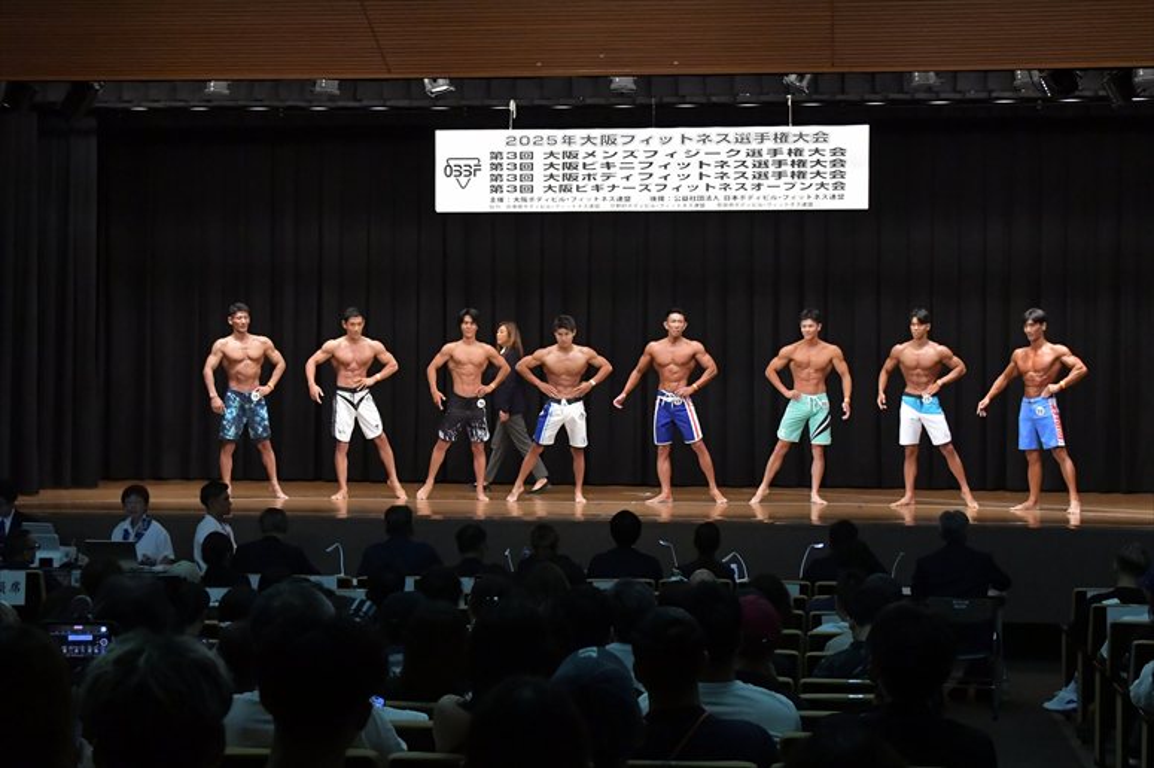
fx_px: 2147
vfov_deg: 20.3
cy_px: 384
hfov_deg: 30.1
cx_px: 577
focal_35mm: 67
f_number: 5.6
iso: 6400
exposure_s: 1/400
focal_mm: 45
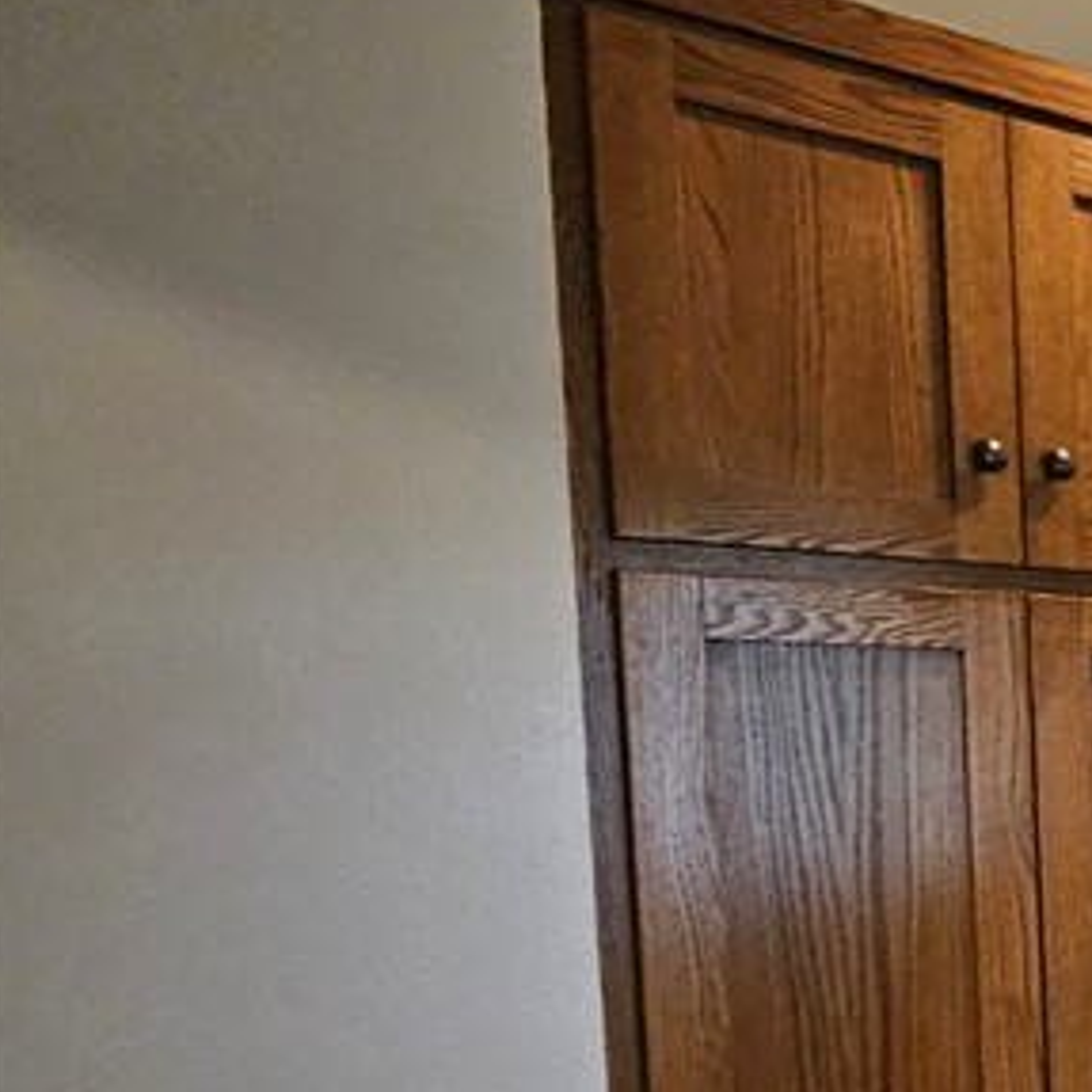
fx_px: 1463
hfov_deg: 23.2
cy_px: 864
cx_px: 1921
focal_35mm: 41
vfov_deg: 39.4
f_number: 2.2
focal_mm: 1.74
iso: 800
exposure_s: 1/24
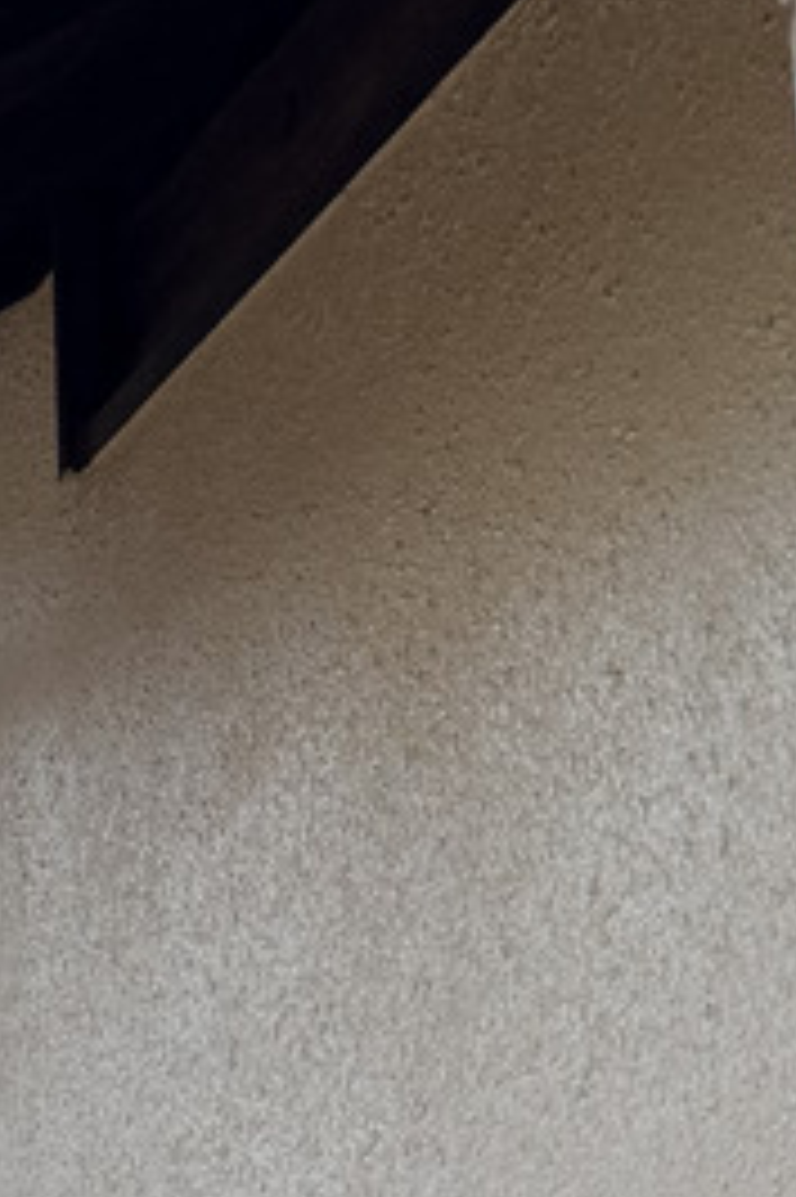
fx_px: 4450
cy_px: 2106
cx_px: -1486
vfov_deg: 13.8
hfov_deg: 8.7
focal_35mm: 134
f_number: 1.78
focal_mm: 6.76
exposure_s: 1/2053
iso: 100
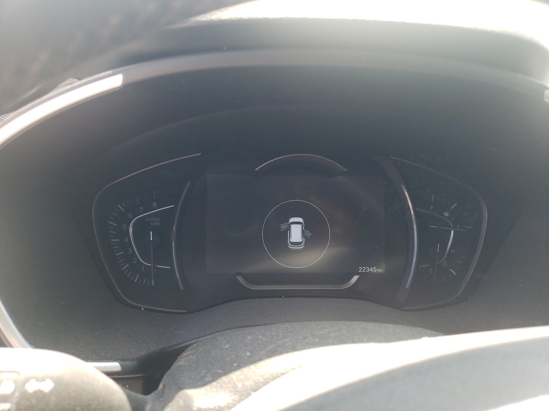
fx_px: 412
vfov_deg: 53.1
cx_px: 274
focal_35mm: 26
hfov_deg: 67.3
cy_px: 206
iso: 50
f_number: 1.5
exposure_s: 1/154
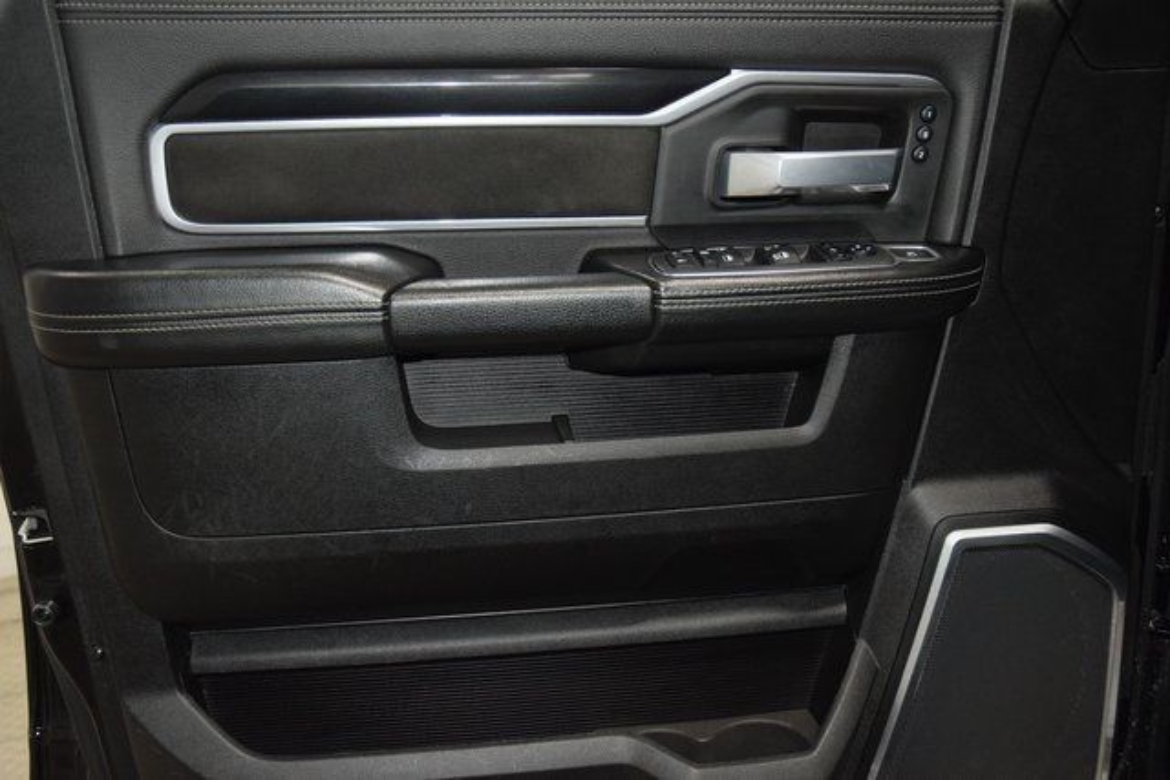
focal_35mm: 36
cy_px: 390
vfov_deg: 36.9
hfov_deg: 53.1
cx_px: 585
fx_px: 1170
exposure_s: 1/125
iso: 2000
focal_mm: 24
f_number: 3.8
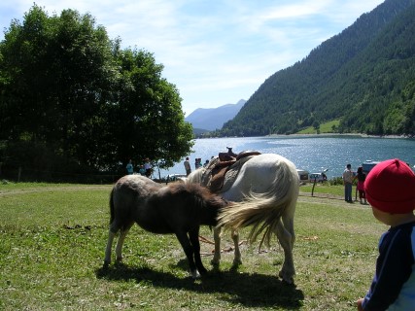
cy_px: 156
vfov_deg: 37.7
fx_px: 455
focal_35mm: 38
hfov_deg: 49.0
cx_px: 208
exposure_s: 1/260
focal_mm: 5.8
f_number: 5.6
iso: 50
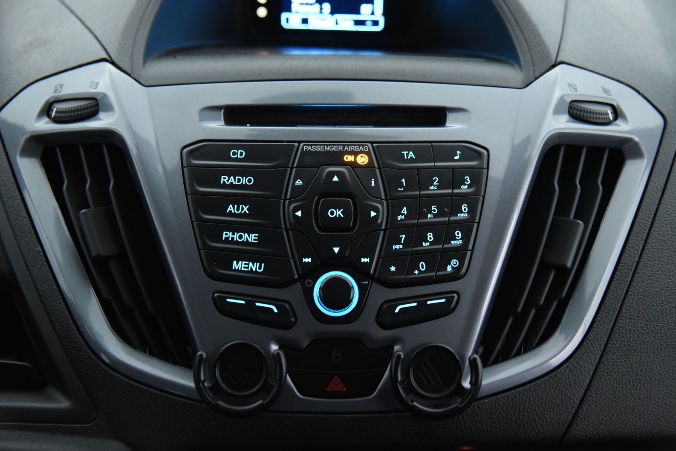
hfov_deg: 40.3
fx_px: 920
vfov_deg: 27.5
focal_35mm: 49
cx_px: 337
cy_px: 227
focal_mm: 48
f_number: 4
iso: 4000
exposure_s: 1/25
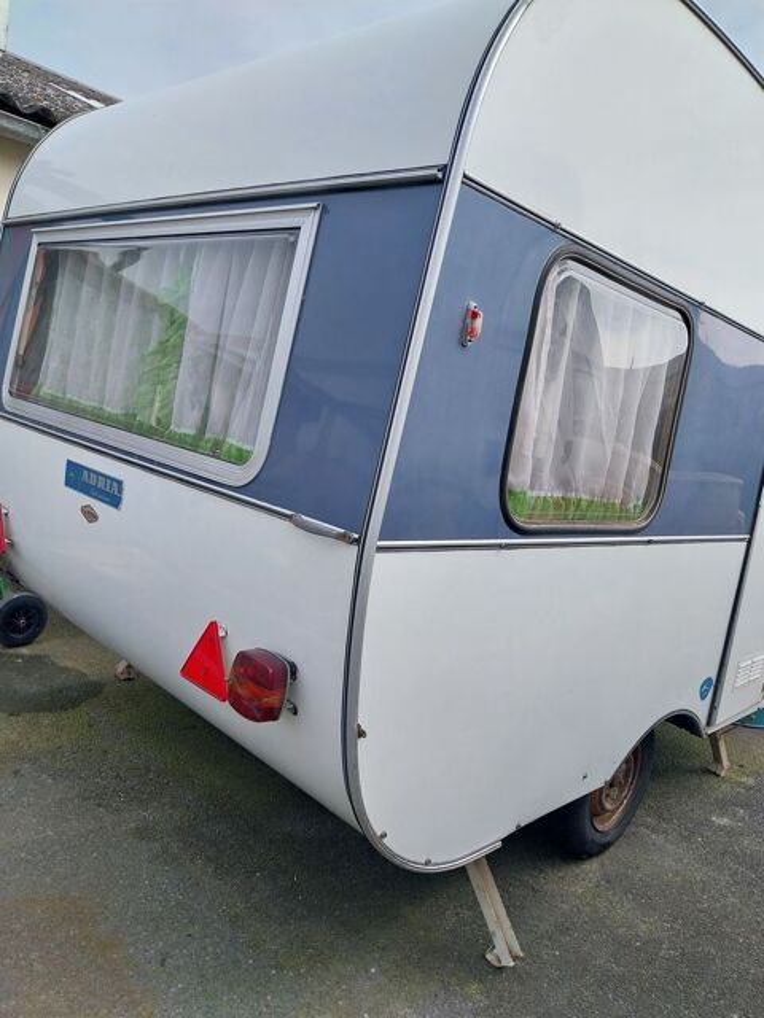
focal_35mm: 26
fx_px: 765
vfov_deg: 67.3
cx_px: 382
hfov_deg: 53.1
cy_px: 509
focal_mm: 4
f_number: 1.8
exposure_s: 1/546
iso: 25
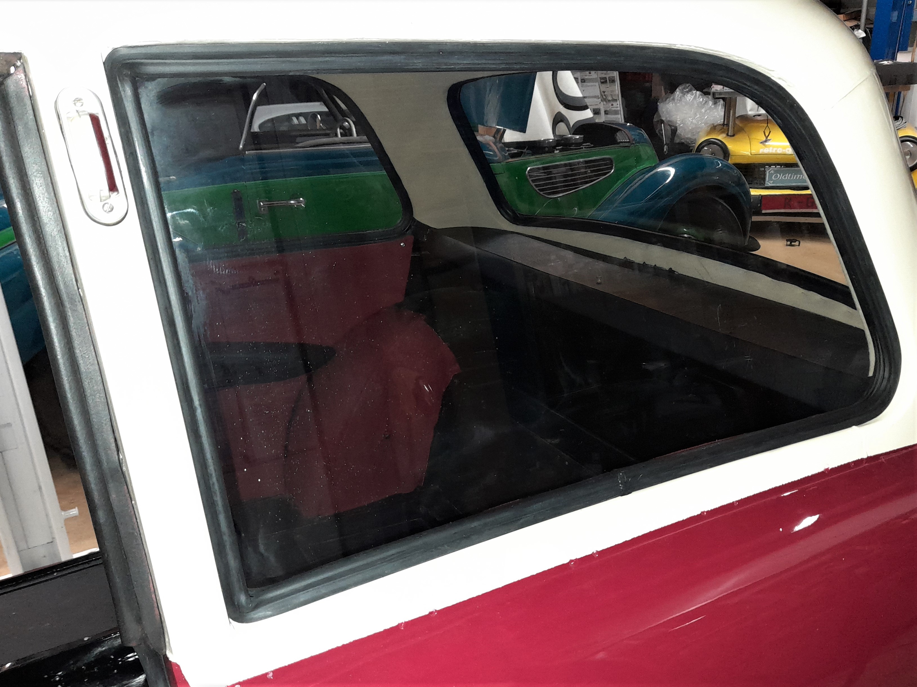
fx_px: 662
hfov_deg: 69.4
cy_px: 344
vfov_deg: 54.9
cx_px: 458
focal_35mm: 25
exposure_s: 1/25
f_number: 2
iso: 400
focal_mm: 4.6
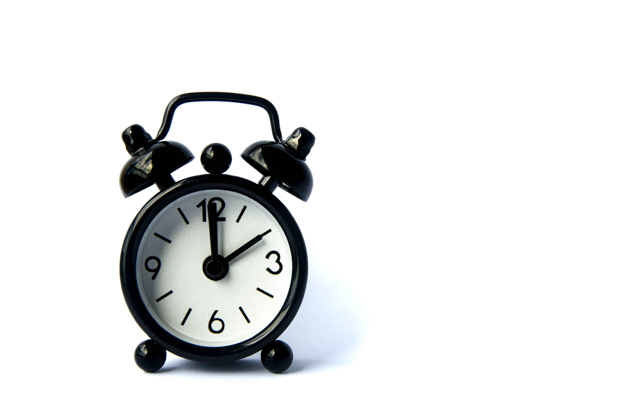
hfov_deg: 18.2
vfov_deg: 12.1
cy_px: 208
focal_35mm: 112
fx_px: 1960
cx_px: 314
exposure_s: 1/250
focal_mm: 75
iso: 160
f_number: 8
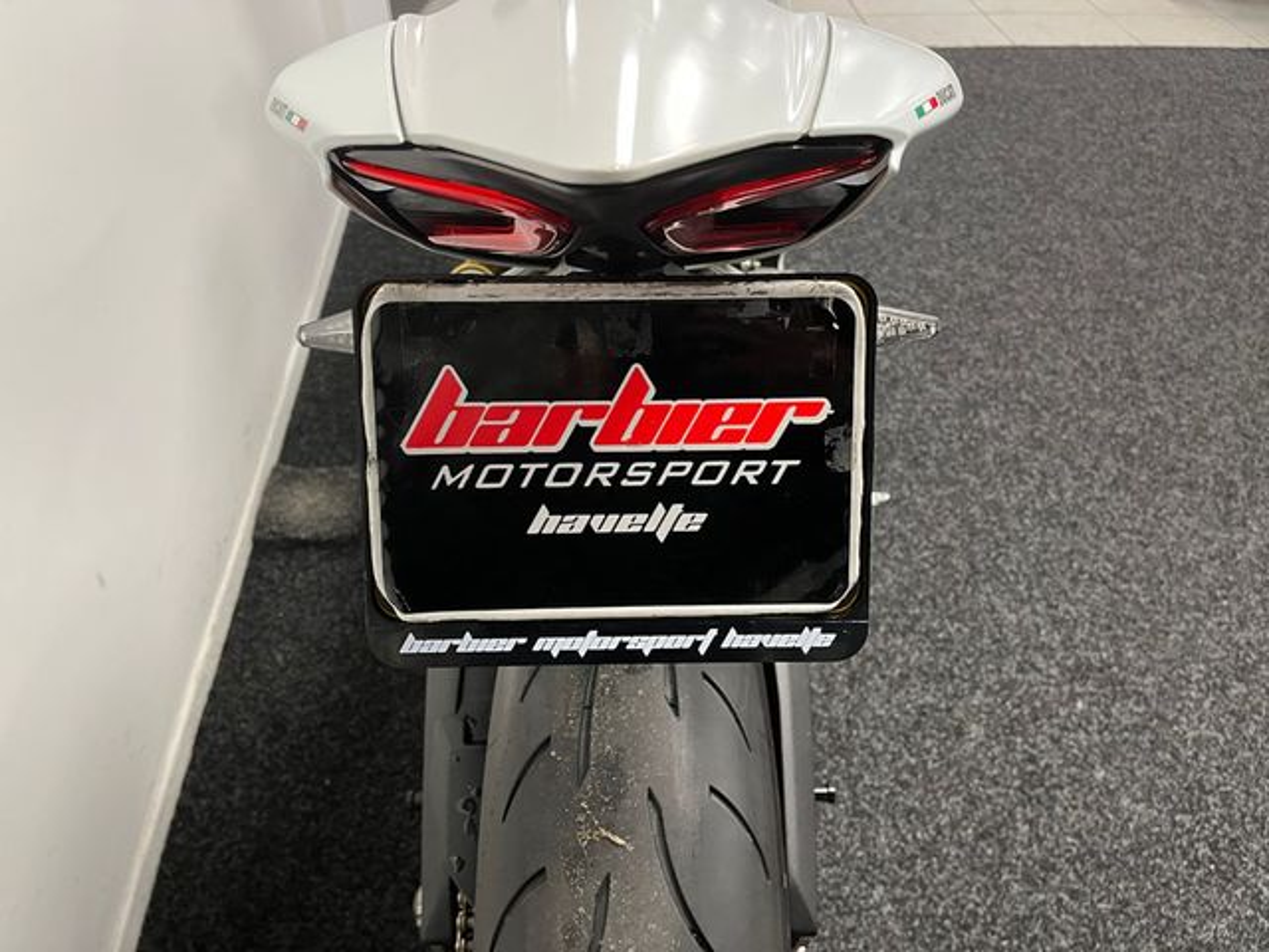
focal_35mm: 26
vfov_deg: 53.1
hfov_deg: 67.3
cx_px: 634
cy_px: 476
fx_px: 953
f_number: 1.6
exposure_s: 1/50
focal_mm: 5.1
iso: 250
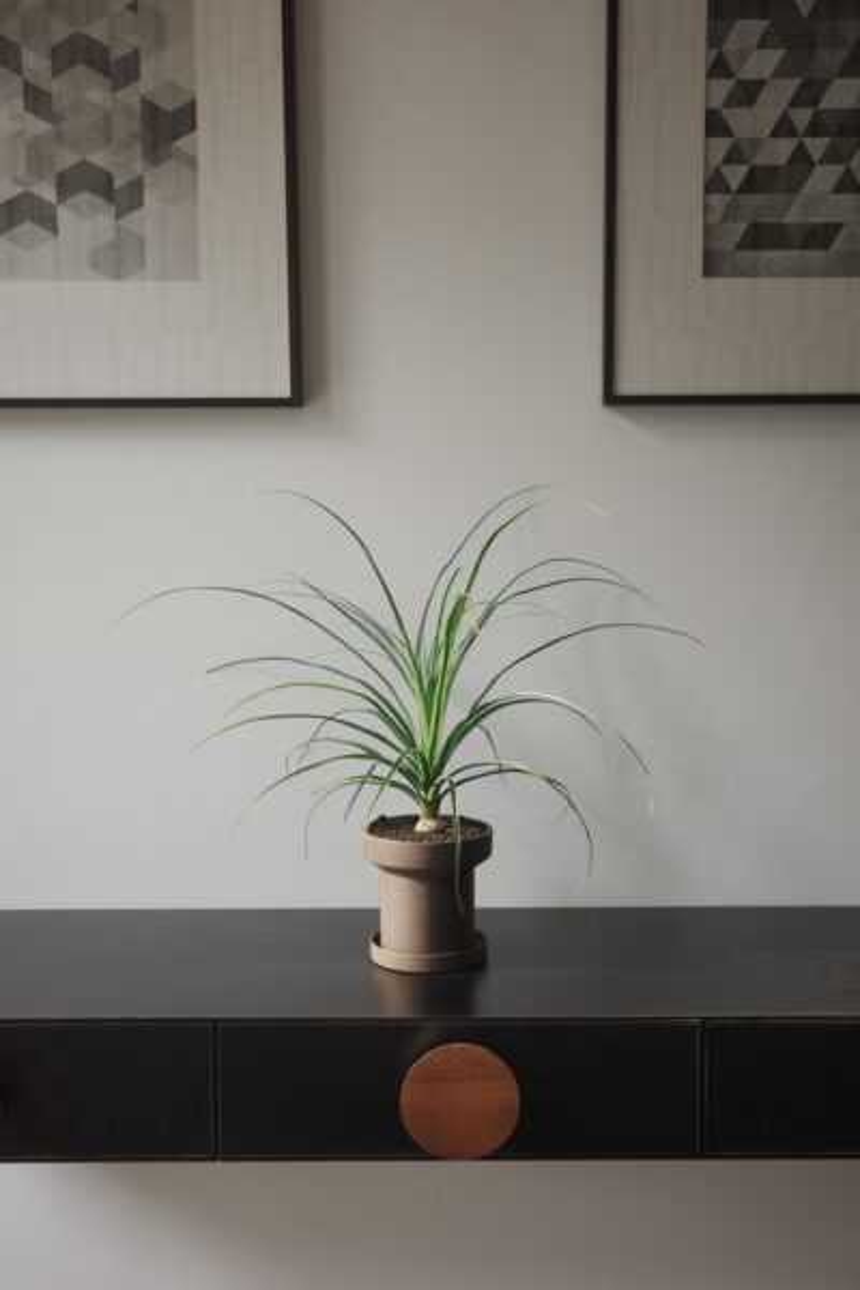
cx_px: 430
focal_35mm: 40
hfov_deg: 33.4
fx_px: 1433
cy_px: 645
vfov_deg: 48.5
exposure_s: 1/80
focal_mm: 26
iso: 400
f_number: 2.8
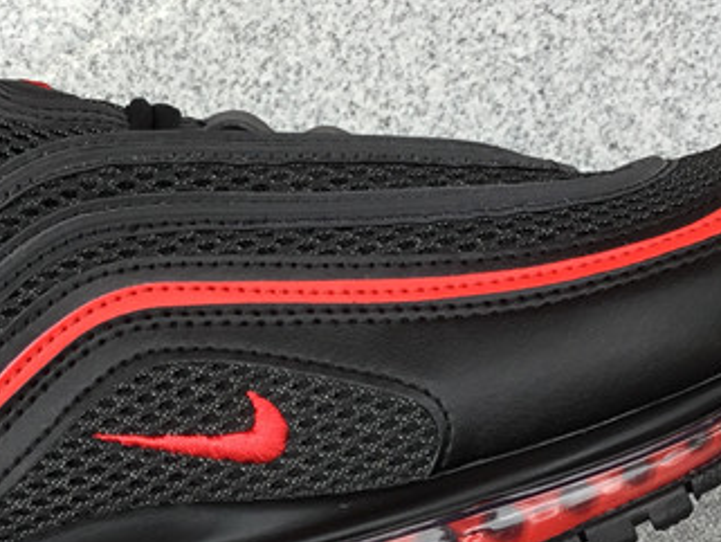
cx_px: 177
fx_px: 1813
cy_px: 435
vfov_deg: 16.9
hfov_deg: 22.3
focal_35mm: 87
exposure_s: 1/121
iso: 25
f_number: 2.4
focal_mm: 3.3
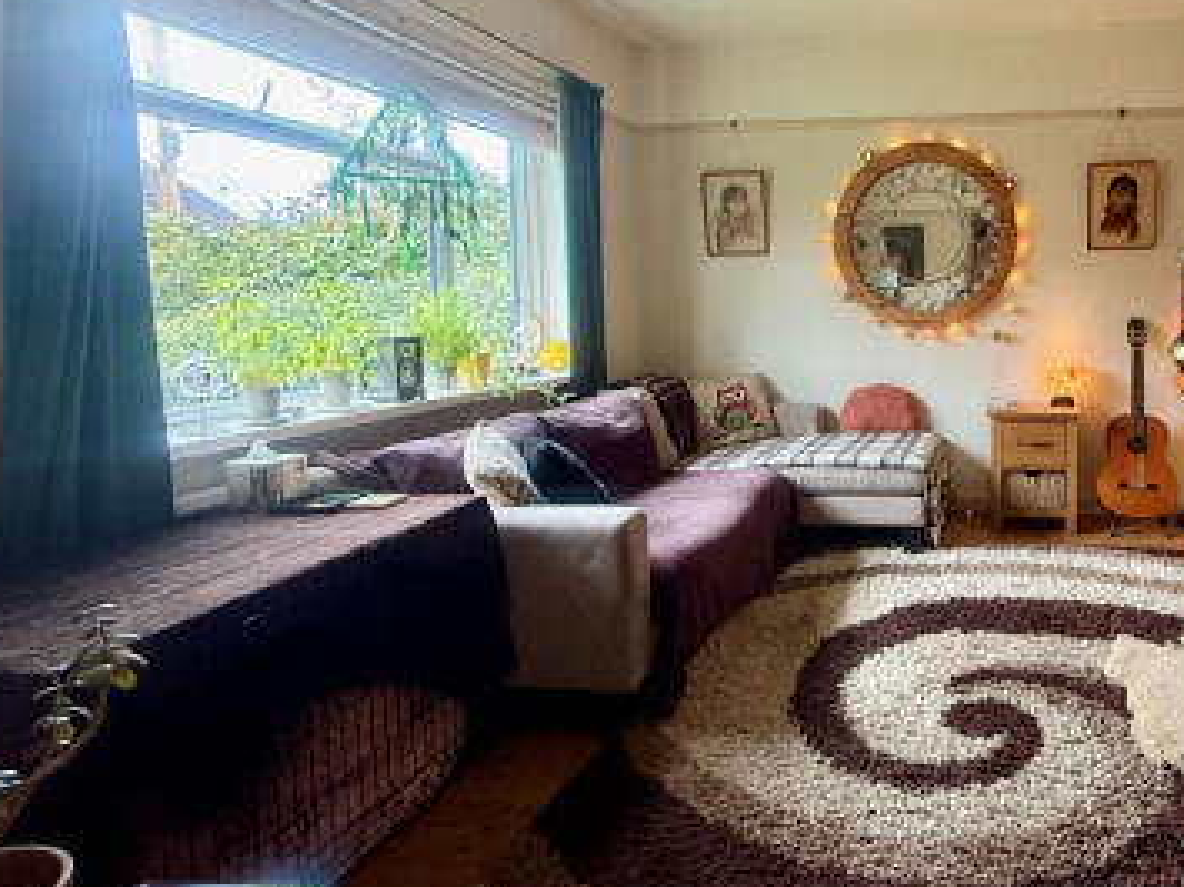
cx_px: 922
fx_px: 786
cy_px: 358
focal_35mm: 23
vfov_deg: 58.4
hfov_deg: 68.0
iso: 250
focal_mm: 2.22
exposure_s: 1/50
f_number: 2.2
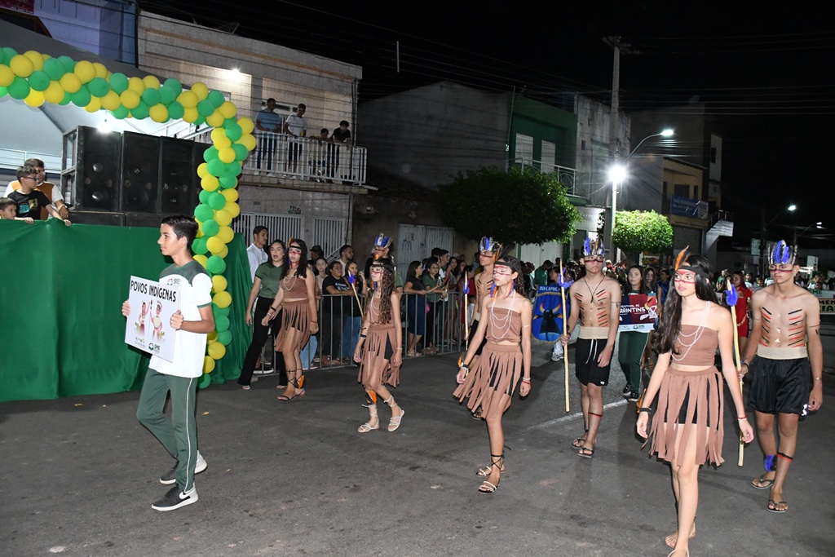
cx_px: 418
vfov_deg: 47.9
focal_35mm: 27
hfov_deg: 67.4
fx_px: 626
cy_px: 278
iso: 6400
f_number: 5
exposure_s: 1/100
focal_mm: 18
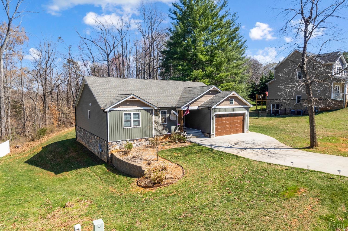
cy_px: 116
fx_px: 213
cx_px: 174
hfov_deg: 78.6
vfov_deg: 57.2
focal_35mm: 22
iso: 110
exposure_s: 1/180
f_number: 2.8
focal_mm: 8.38
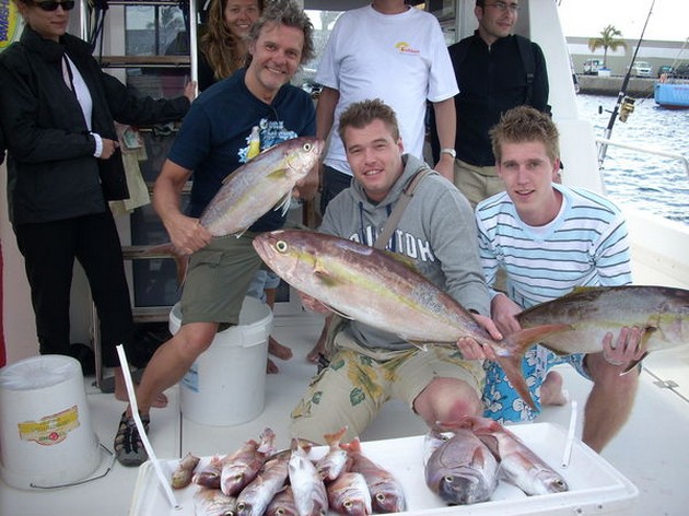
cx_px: 344
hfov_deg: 50.2
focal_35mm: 37
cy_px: 258
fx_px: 736
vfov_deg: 38.6
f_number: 2.8
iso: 64
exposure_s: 1/185
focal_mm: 6.2
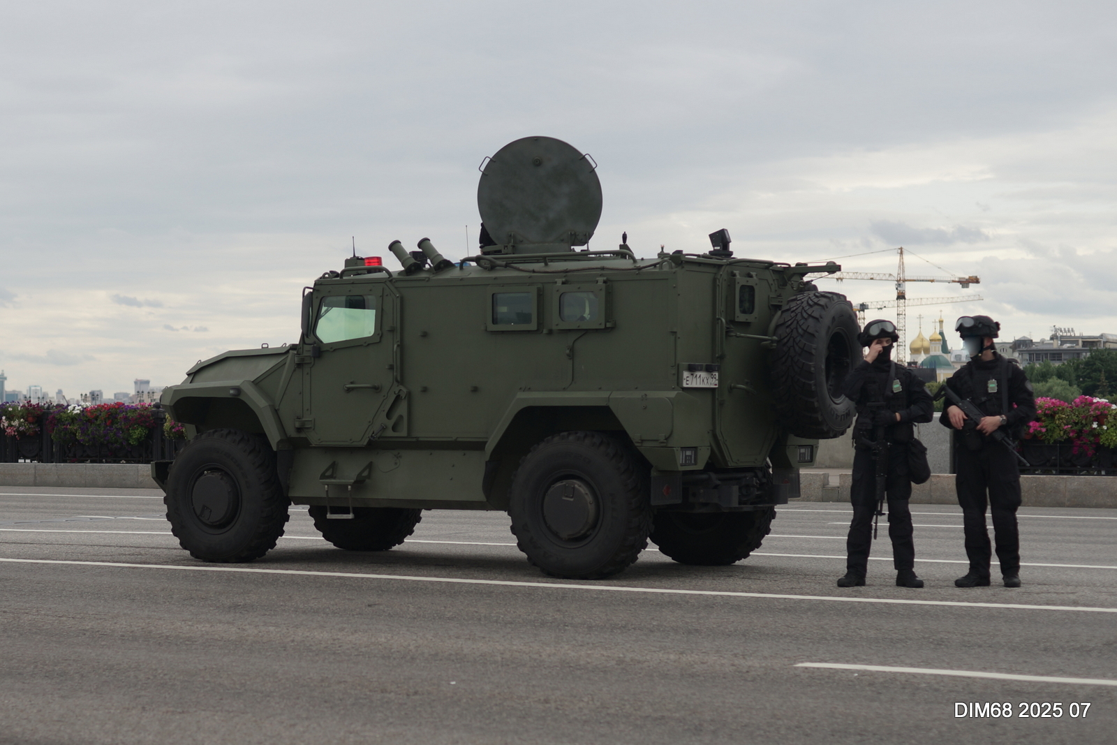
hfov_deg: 39.6
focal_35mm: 50
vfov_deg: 27.0
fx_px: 1551
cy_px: 372
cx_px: 558
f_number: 2.8
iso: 100
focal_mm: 50
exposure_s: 1/1000
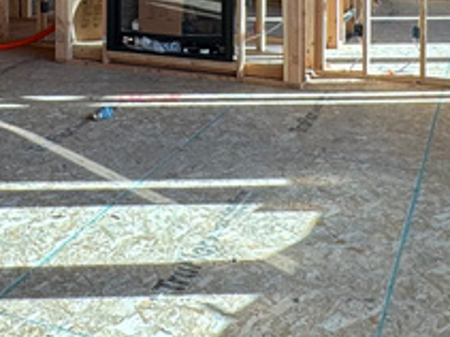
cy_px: -92
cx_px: -13
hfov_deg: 26.8
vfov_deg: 20.0
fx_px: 883
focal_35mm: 68
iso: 40
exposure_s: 1/118
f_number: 2.2
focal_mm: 2.22
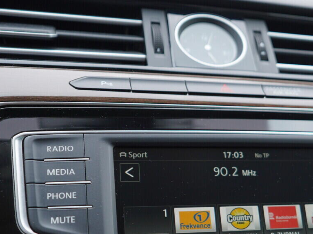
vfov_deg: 22.5
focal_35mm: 65
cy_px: 150
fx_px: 588
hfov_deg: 29.3
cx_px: 236
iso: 125
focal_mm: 24
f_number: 2.8
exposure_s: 1/40
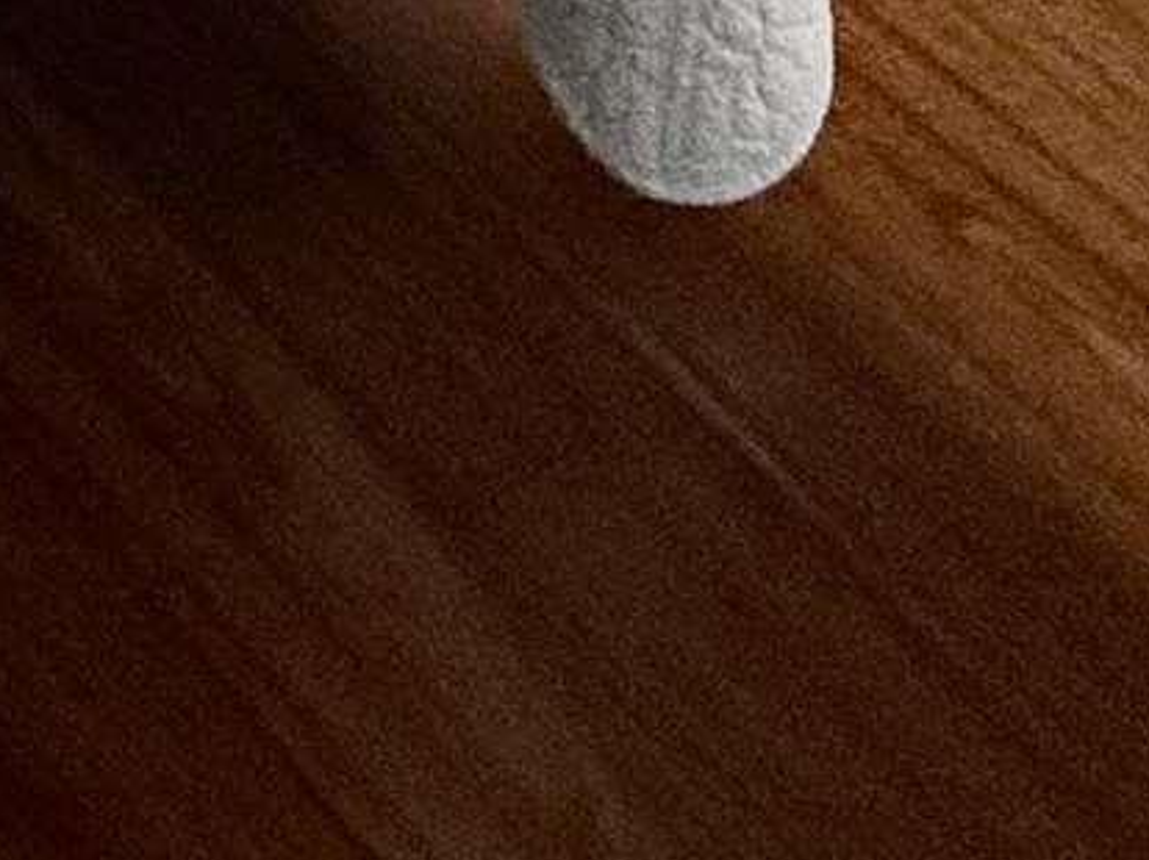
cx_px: -833
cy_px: -2269
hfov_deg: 16.3
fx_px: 3450
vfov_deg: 8.9
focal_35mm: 104
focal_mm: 2.22
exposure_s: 1/99
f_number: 2.2
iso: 125
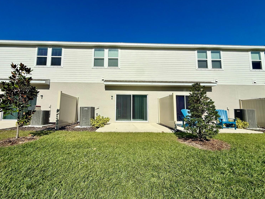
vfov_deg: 81.8
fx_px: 115
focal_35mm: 15
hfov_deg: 98.1
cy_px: 99
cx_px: 126
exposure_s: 1/6173
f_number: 2.2
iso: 40
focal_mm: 2.22
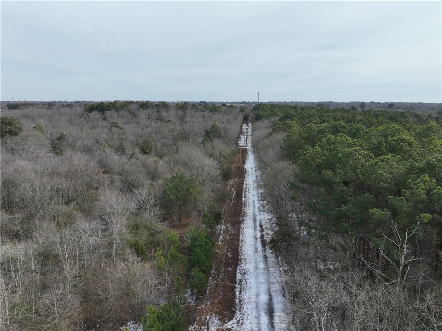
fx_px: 306
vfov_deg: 56.8
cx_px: 221
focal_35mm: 24
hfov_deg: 71.6
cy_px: 166
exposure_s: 1/240
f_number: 2.8
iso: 140
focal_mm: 12.29
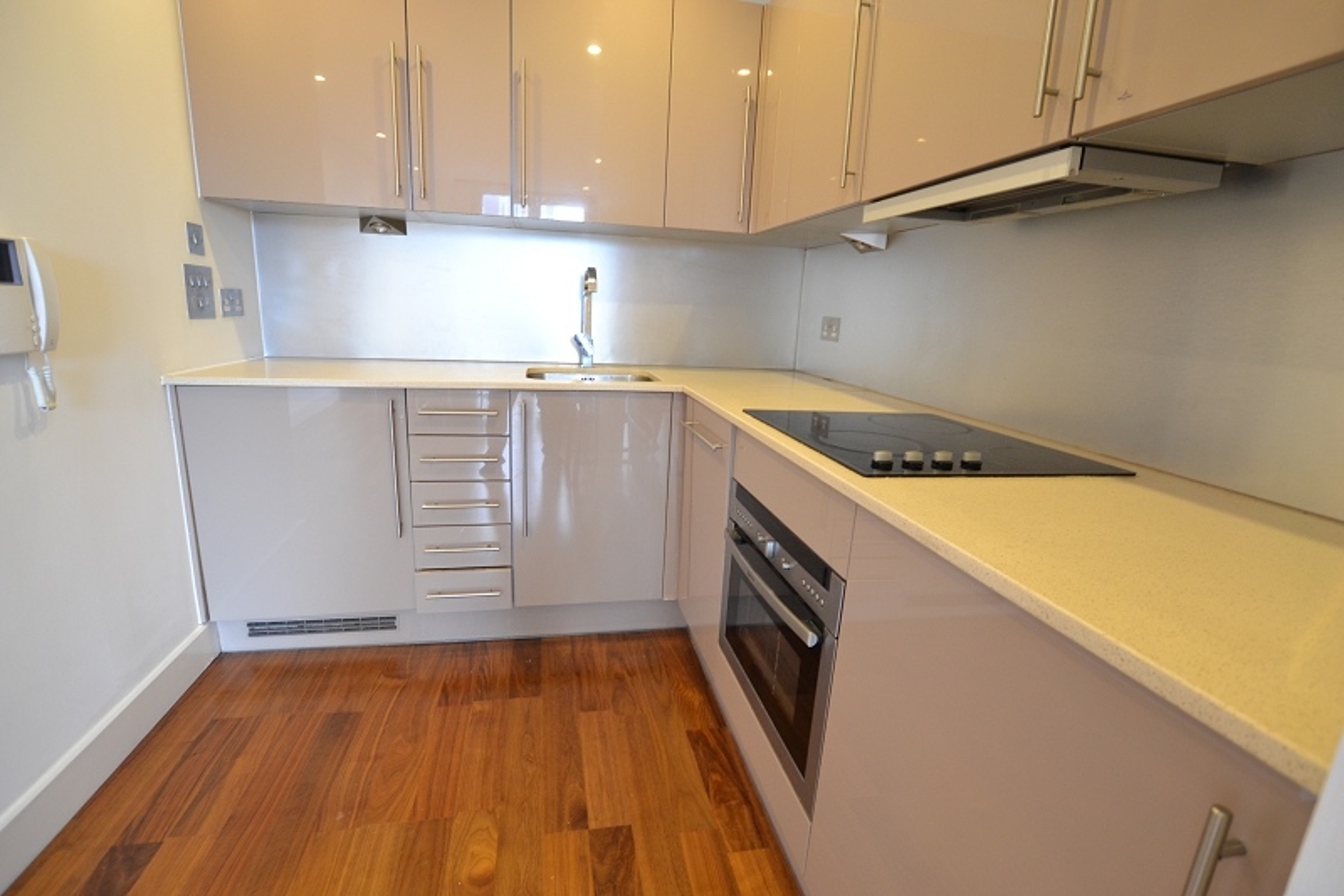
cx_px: 672
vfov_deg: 77.3
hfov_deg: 100.4
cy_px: 448
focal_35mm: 15
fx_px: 560
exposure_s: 1/30
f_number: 3.5
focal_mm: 10
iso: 800
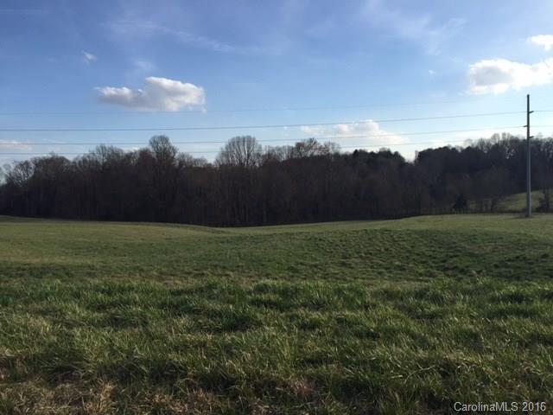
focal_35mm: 29
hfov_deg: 61.7
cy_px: 208
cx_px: 276
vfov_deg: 48.2
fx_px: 463
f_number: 2.2
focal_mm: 4.15
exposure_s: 1/1130
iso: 32
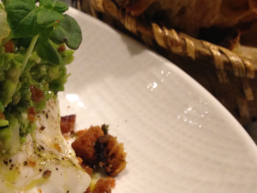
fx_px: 505
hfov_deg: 28.1
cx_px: 57
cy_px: 86
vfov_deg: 21.6
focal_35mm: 68
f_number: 2.4
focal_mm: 4.12
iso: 160
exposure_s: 1/20
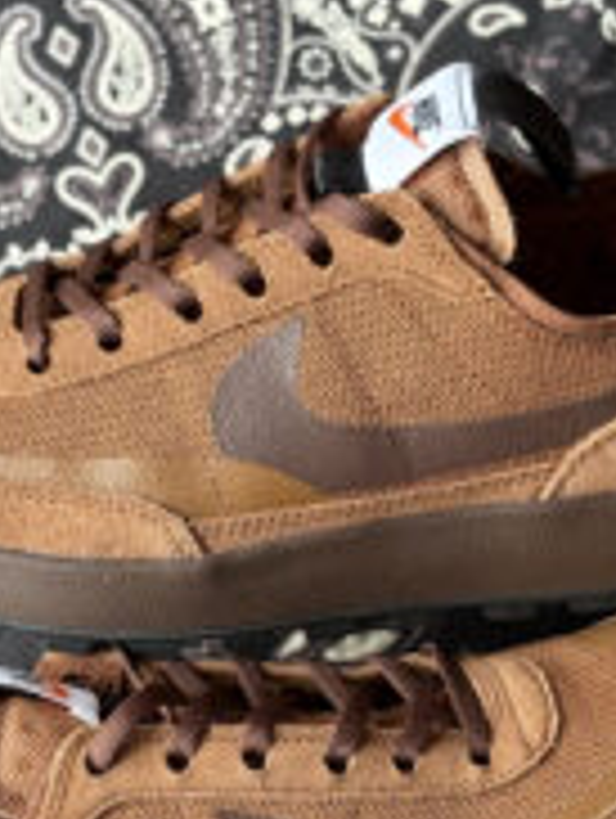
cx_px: 265
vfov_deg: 17.1
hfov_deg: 13.0
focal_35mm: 114
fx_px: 2699
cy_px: 626
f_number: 1.6
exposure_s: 1/180
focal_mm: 5.96
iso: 25
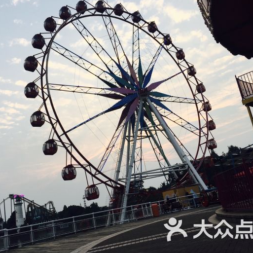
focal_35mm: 35
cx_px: 115
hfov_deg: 47.2
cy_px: 126
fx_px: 289
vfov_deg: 47.2
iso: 32
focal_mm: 4.15
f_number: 2.2
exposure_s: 1/353
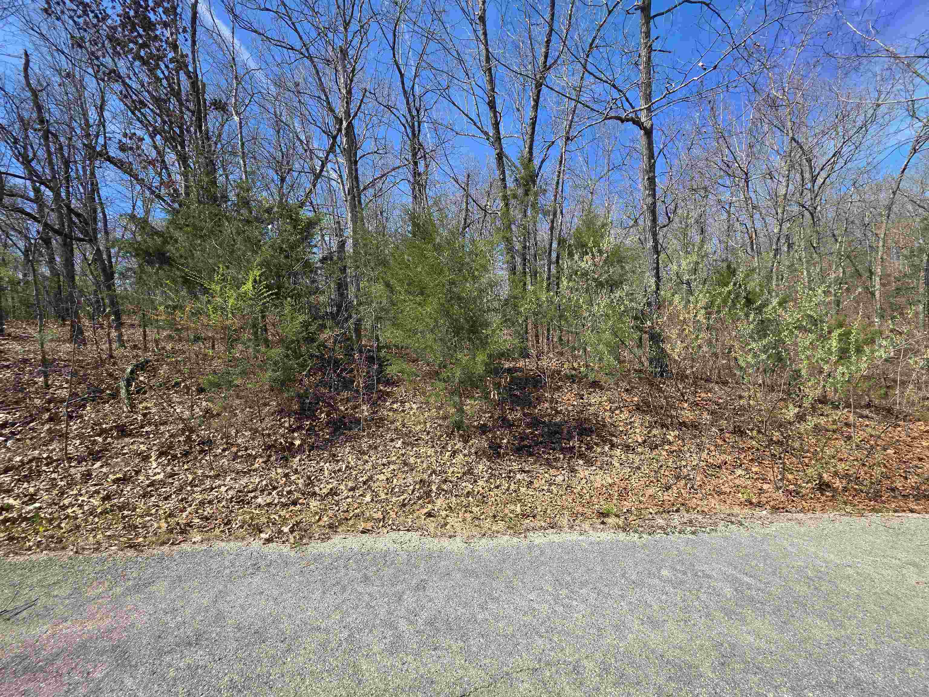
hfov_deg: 106.2
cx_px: 464
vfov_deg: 89.9
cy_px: 348
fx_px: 349
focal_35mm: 13
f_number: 1.9
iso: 40
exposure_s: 1/900
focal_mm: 2.2
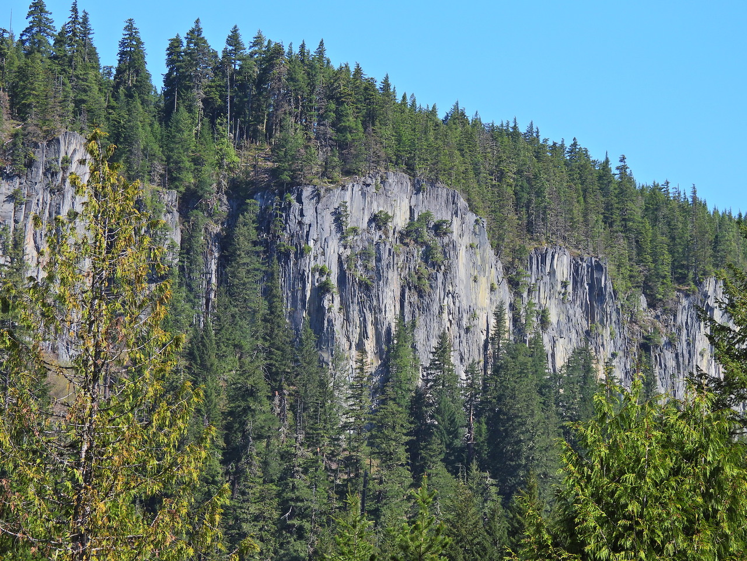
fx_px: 3992
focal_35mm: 185
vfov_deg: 8.0
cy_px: 280
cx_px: 374
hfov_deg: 10.7
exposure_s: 1/500
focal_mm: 33
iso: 100
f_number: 4.5
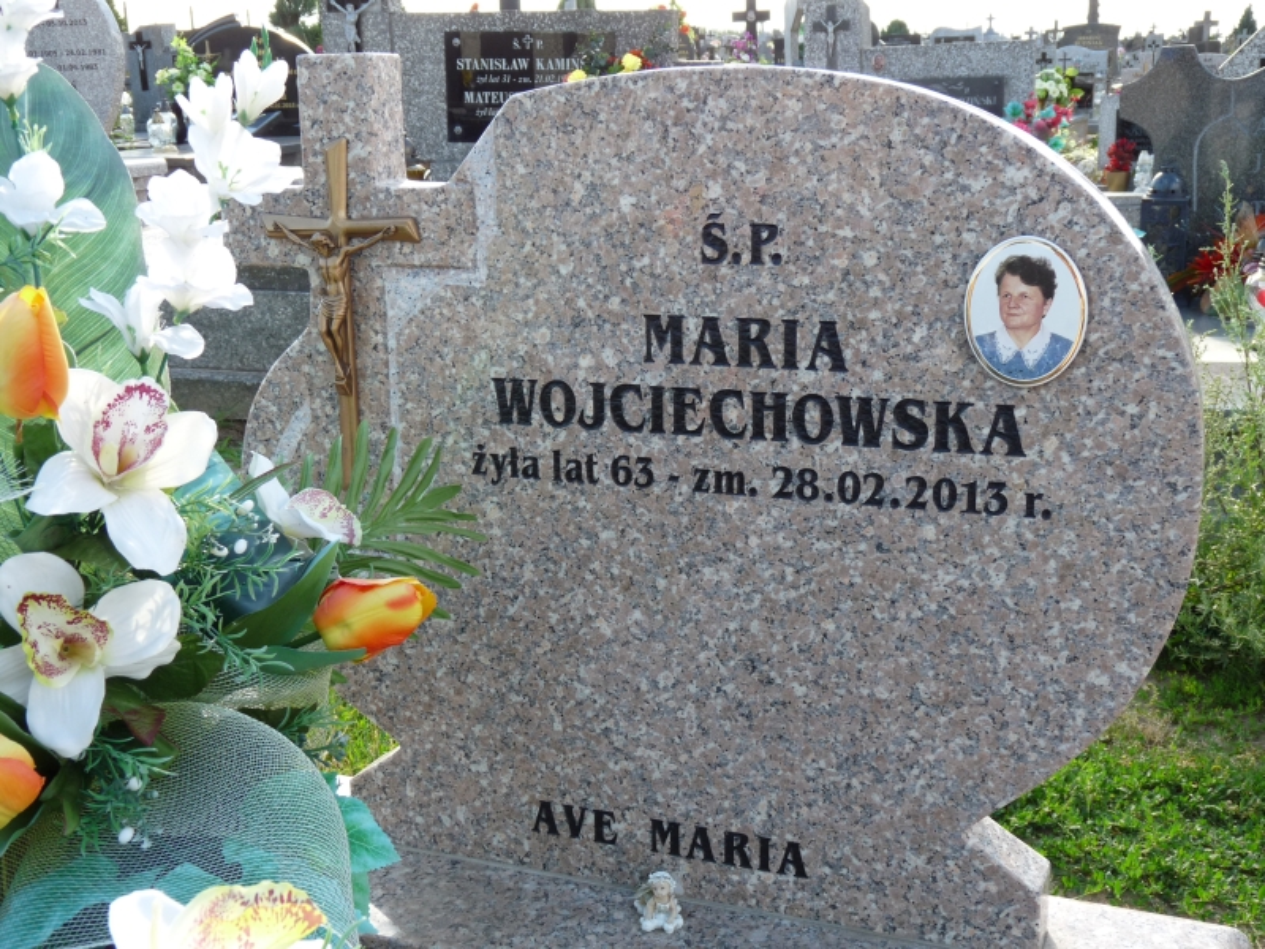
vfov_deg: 33.6
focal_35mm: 43
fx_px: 1571
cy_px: 474
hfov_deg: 43.9
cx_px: 632
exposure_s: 1/160
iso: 100
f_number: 4
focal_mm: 7.6
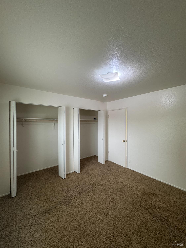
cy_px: 124
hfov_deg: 85.7
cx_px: 93
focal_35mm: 14
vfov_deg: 102.1
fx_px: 100
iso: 200
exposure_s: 1/60
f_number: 2.2
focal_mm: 2.22
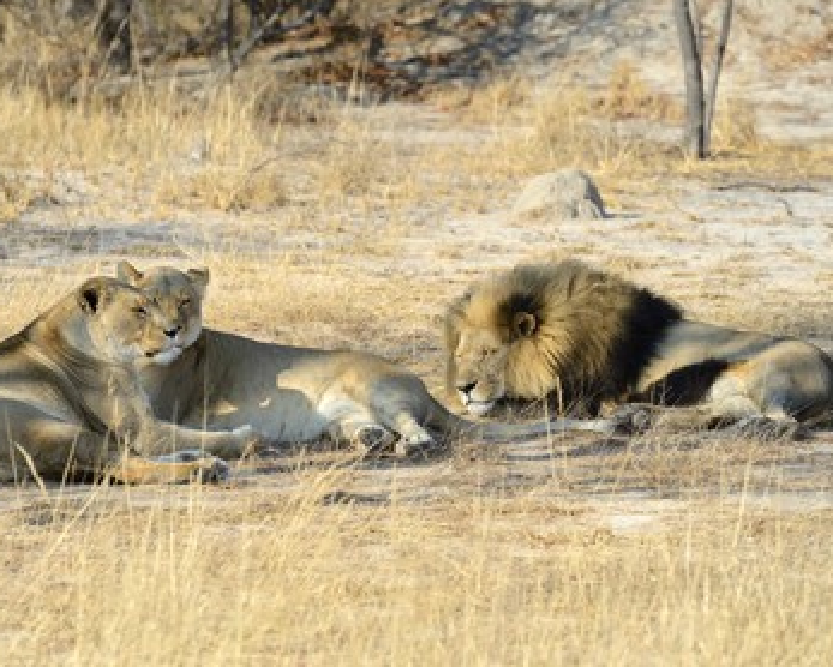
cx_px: 358
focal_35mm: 318
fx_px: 7844
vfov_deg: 4.9
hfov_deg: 6.1
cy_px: 334
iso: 400
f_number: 7.1
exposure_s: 1/800
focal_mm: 280
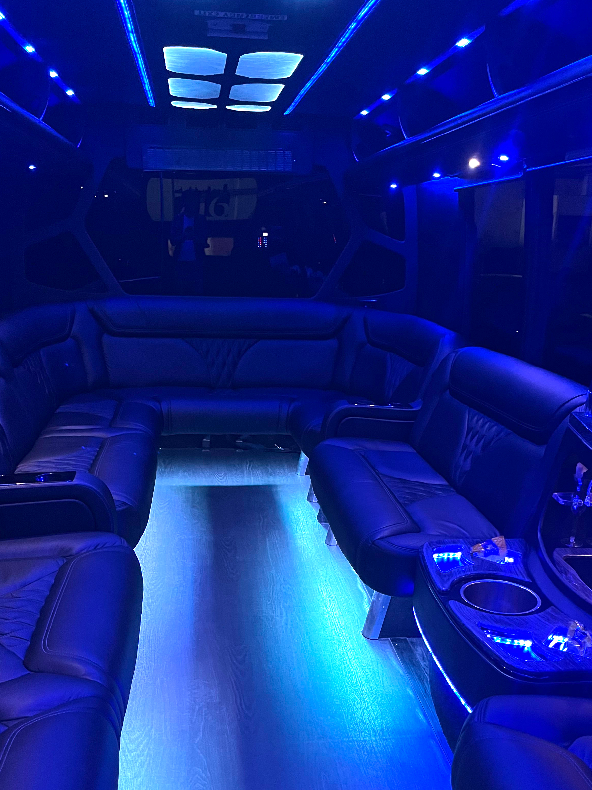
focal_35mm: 34
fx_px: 775
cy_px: 505
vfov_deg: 53.2
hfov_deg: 41.8
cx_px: 299
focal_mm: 5.1
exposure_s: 1/36
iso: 640
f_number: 1.6
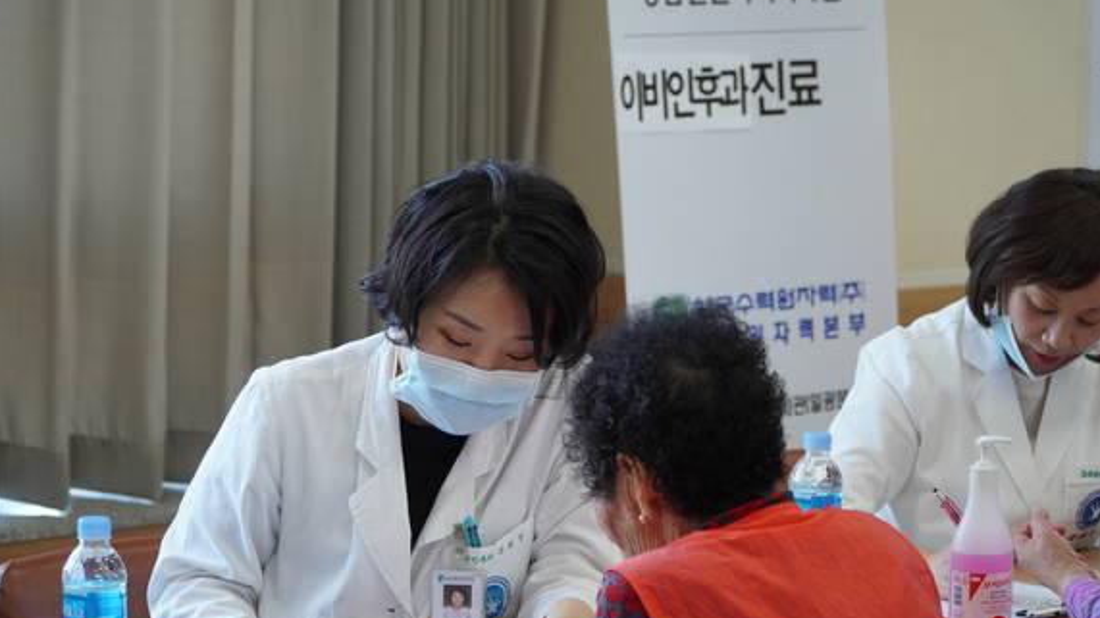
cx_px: 553
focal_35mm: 101
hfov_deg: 21.2
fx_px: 2932
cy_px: 342
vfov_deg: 12.0
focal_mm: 63
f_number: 4
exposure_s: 1/125
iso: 640
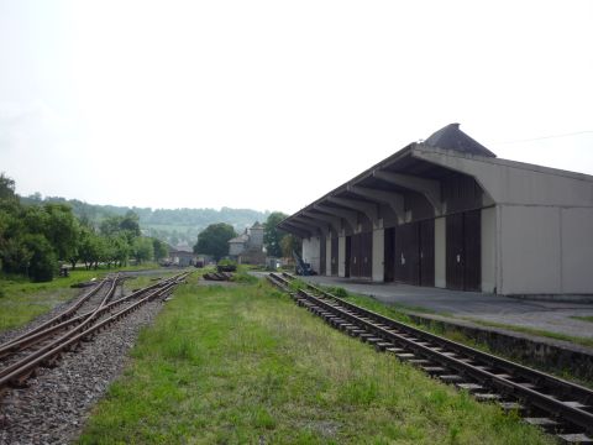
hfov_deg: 56.8
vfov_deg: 44.2
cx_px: 296
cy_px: 222
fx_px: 548
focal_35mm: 32
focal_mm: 5.2
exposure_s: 1/400
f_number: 5.6
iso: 100
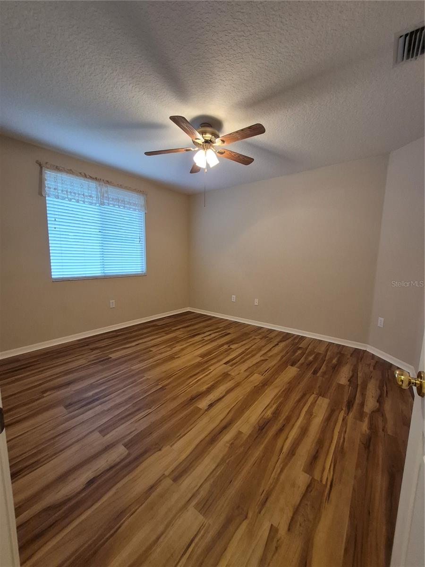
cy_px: 284
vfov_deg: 106.2
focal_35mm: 13
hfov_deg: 89.9
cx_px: 212
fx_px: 213
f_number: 2.2
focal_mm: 1.74
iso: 200
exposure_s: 1/60
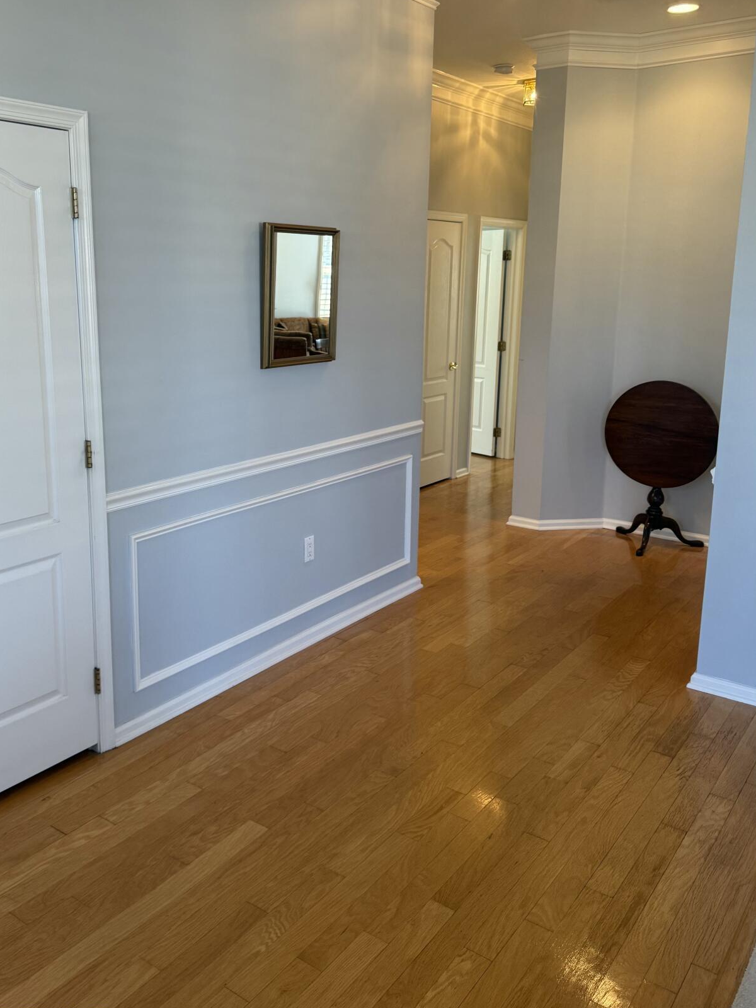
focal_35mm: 30
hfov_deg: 46.4
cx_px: 289
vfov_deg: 59.8
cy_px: 452
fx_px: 874
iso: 160
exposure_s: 1/120
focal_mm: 6.76
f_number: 1.78
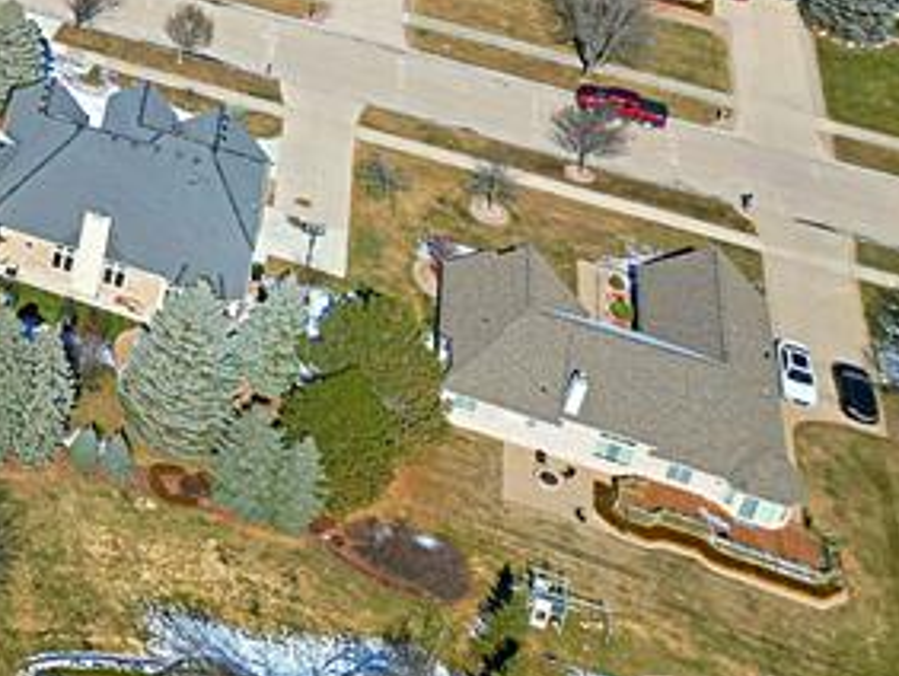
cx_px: -669
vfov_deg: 15.1
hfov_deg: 18.3
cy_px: -472
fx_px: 2261
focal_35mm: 87
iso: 130
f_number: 1.7
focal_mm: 6.7
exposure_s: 1/3200
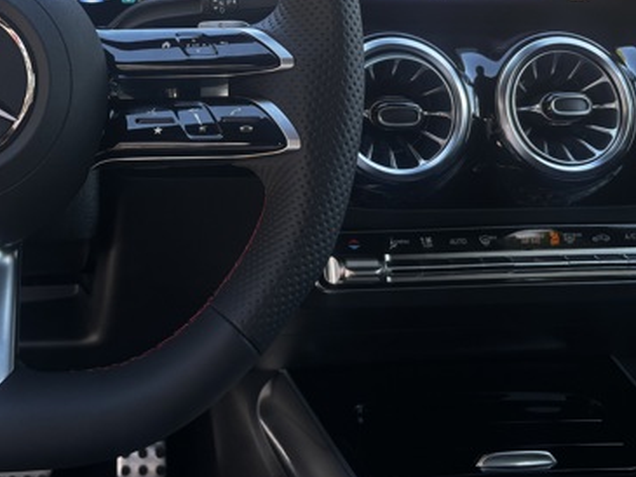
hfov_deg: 32.6
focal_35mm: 57
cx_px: 106
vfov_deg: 24.7
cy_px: 23
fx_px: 1048
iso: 40
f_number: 1.6
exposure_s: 1/121
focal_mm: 5.96
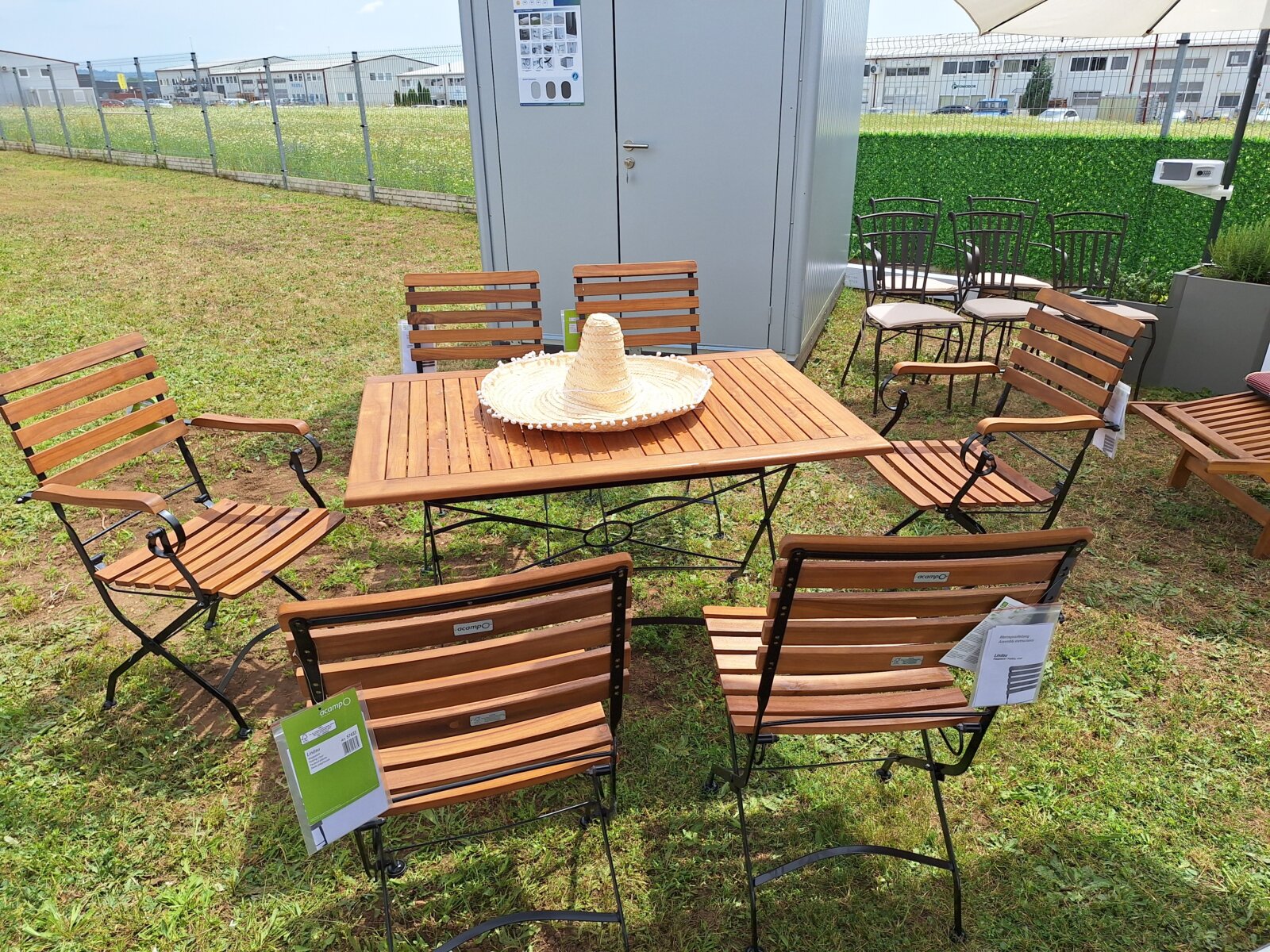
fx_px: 844
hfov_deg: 73.9
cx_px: 635
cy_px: 476
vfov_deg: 58.9
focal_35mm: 23
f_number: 1.8
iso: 40
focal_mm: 5.54
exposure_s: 1/2481
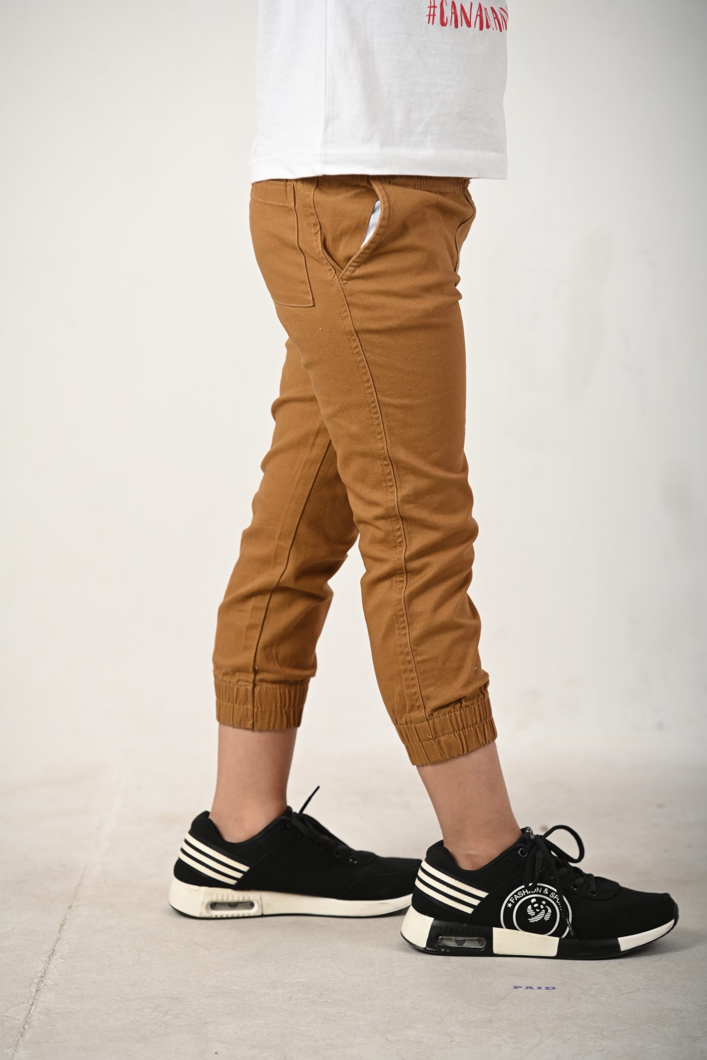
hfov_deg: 7.6
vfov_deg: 11.4
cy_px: 530
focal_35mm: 180
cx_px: 354
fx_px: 5300
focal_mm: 180
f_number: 4
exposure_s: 1/200
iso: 200
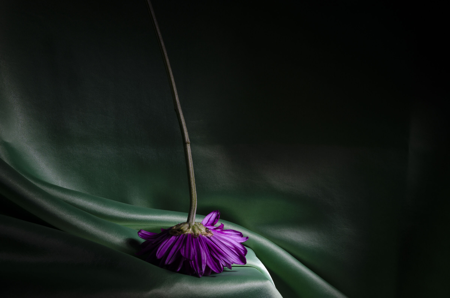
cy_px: 149
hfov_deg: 24.7
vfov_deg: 16.5
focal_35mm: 82
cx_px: 225
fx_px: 1029
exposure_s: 42
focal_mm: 55
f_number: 13
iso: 100
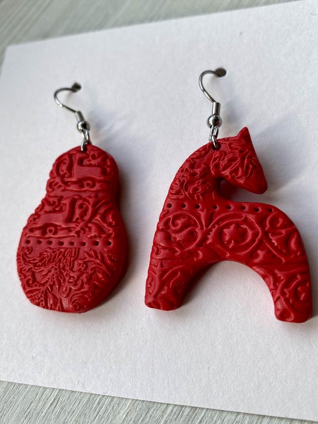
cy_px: 199
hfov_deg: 42.9
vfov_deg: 55.3
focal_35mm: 33
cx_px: 145
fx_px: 404
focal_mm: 4.25
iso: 32
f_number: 1.8
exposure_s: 1/288
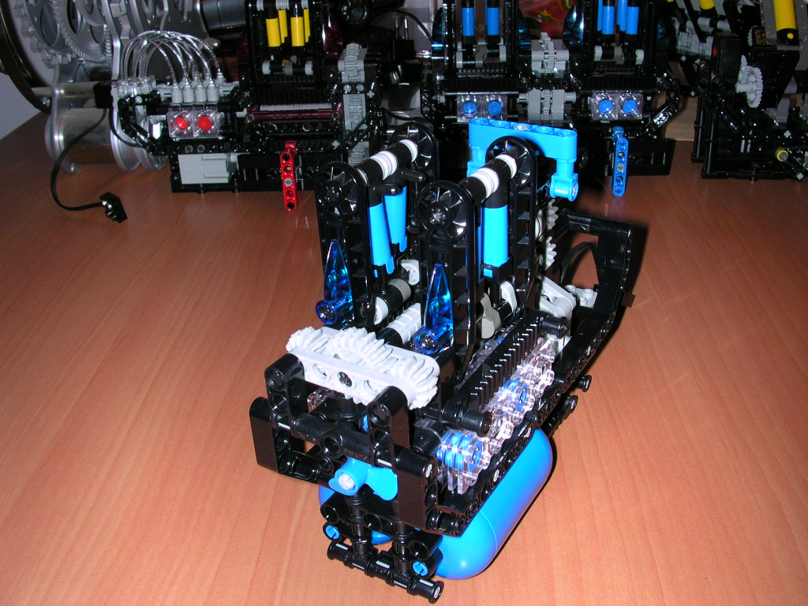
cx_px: 404
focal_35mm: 37
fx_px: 864
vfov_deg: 38.7
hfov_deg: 50.1
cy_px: 303
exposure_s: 1/60
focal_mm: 5.6
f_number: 4.5
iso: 100
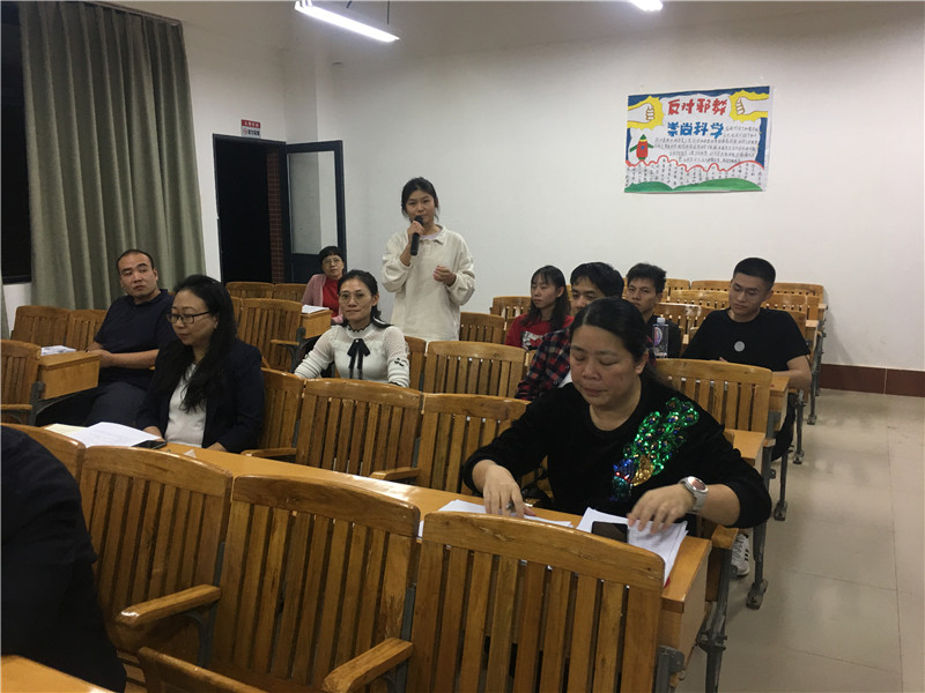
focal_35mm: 29
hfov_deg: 61.7
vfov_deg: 48.2
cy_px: 346
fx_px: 775
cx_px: 462
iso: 40
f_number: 2.2
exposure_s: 1/17
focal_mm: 4.15
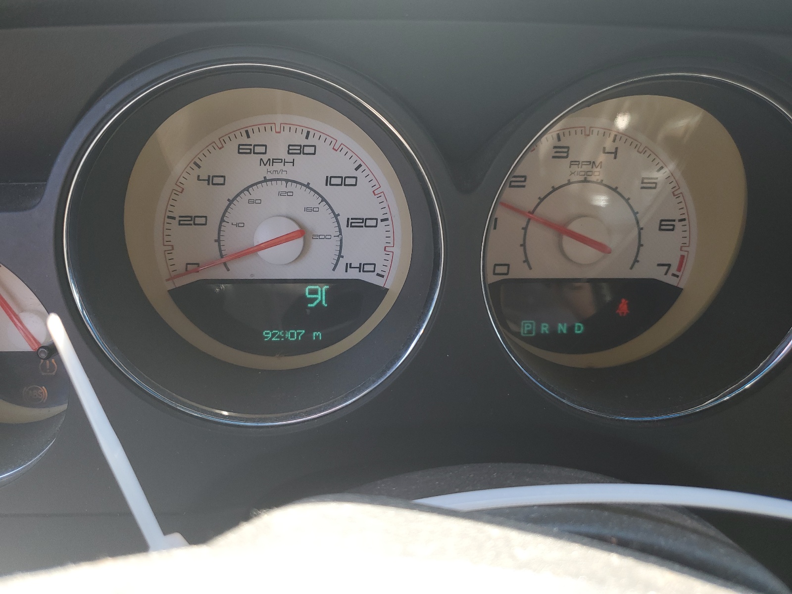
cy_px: 297
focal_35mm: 26
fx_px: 595
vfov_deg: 53.1
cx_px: 396
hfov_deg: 67.3
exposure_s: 1/189
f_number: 1.5
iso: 50
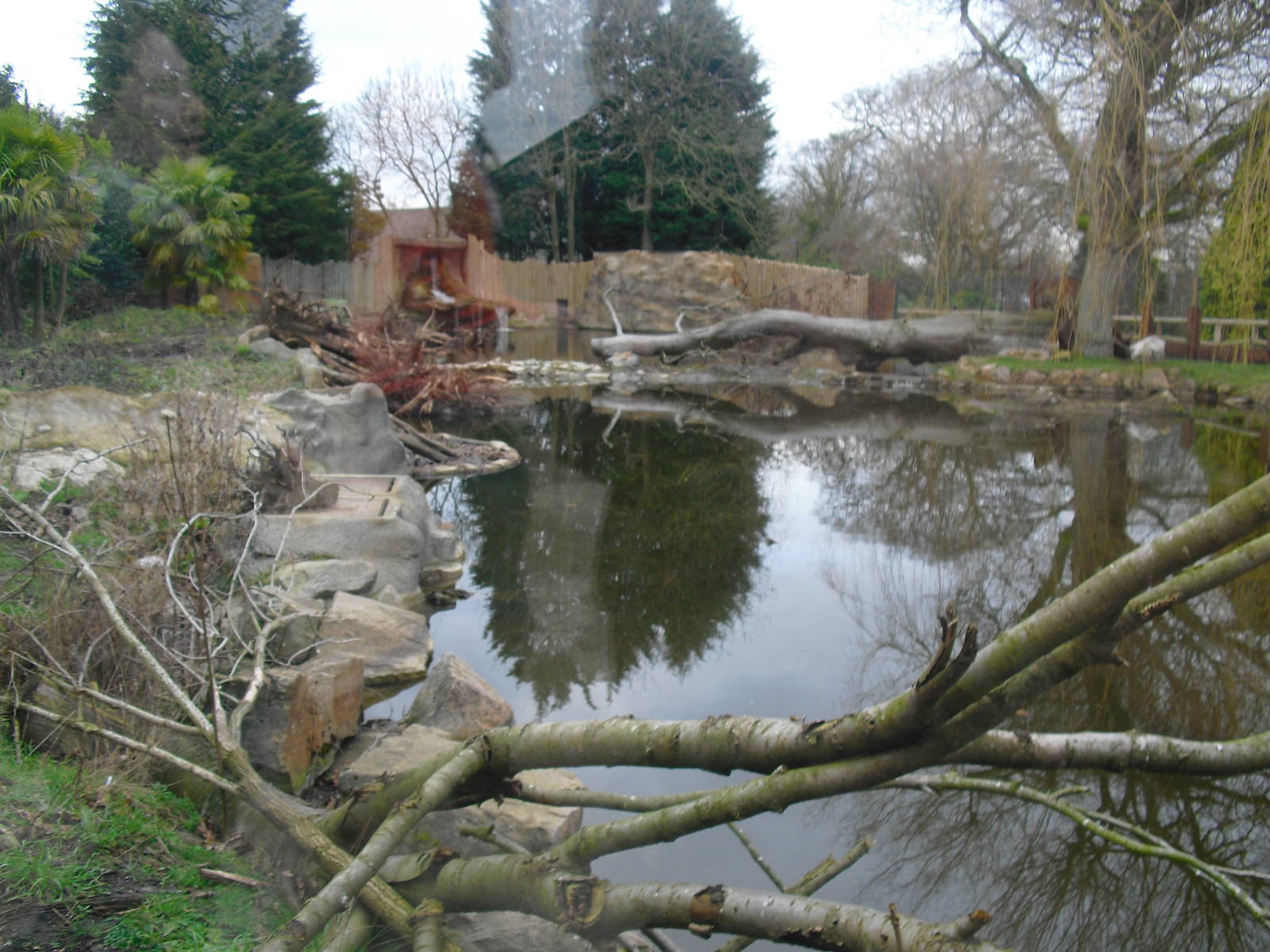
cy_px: 476
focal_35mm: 36
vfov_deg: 39.7
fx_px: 1321
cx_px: 635
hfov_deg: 51.4
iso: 100
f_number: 3.1
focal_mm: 6.3
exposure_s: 1/100
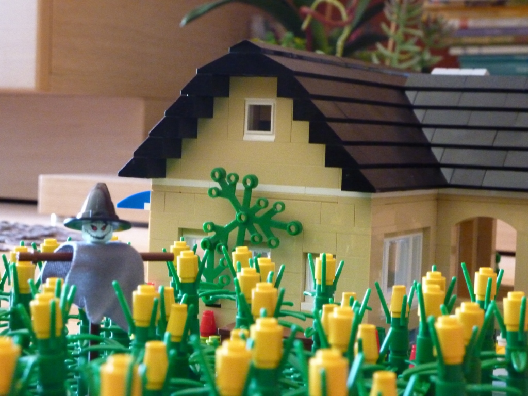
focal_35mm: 78
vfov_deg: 18.9
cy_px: 198
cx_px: 264
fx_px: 1190
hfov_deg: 25.0
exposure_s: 1/13
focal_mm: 12.8
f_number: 4.2
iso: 800
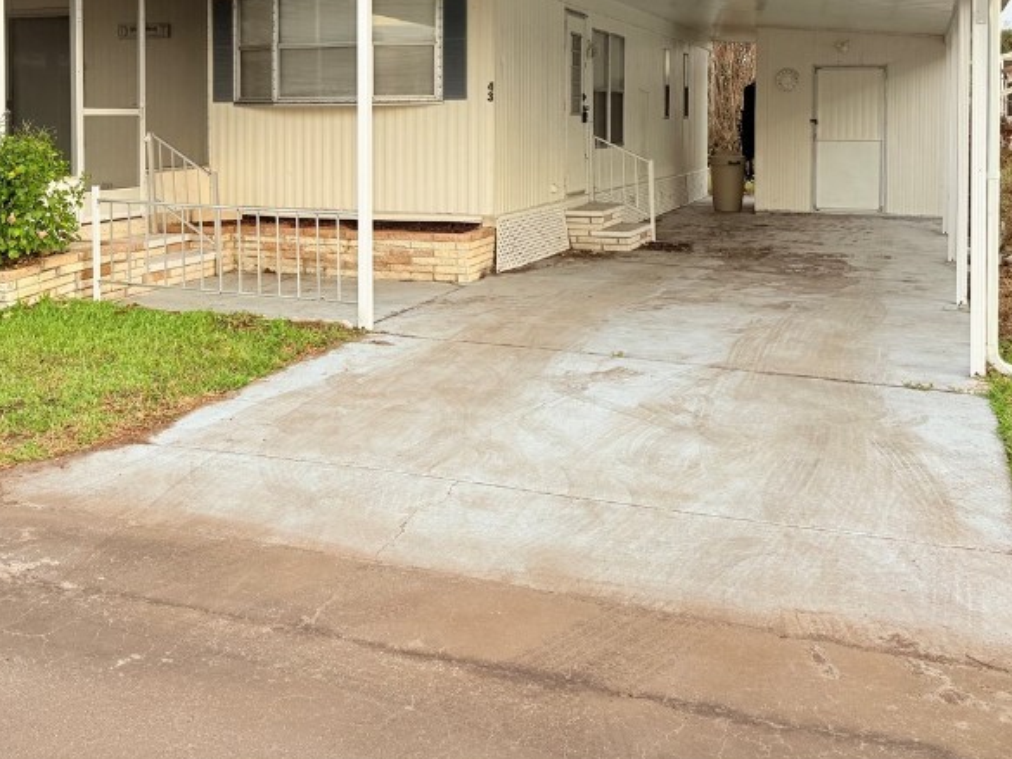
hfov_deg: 44.2
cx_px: 348
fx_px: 1228
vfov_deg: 33.3
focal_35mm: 42
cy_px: 149
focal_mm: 6.76
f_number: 1.78
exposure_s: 1/567
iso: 80
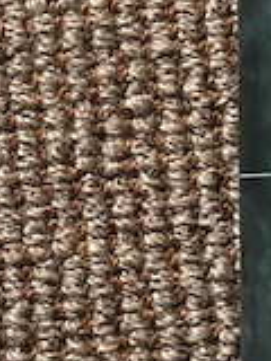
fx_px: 1514
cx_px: 181
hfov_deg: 10.2
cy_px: -41
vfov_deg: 13.3
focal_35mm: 145
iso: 125
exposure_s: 1/30
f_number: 2.2
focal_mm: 4.15
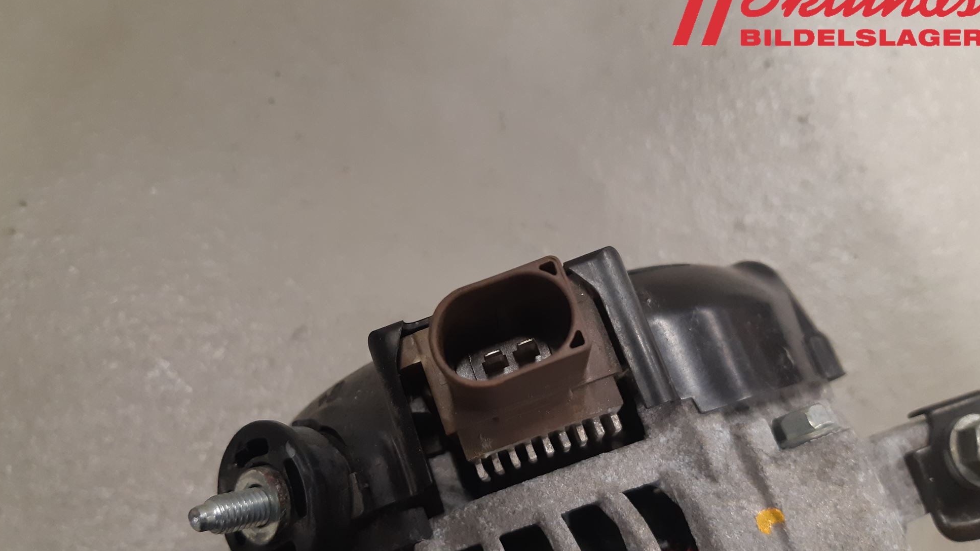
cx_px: 465
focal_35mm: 30
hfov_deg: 64.3
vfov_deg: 38.7
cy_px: 349
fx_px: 780
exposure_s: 1/50
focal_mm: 3.93
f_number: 1.7
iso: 160
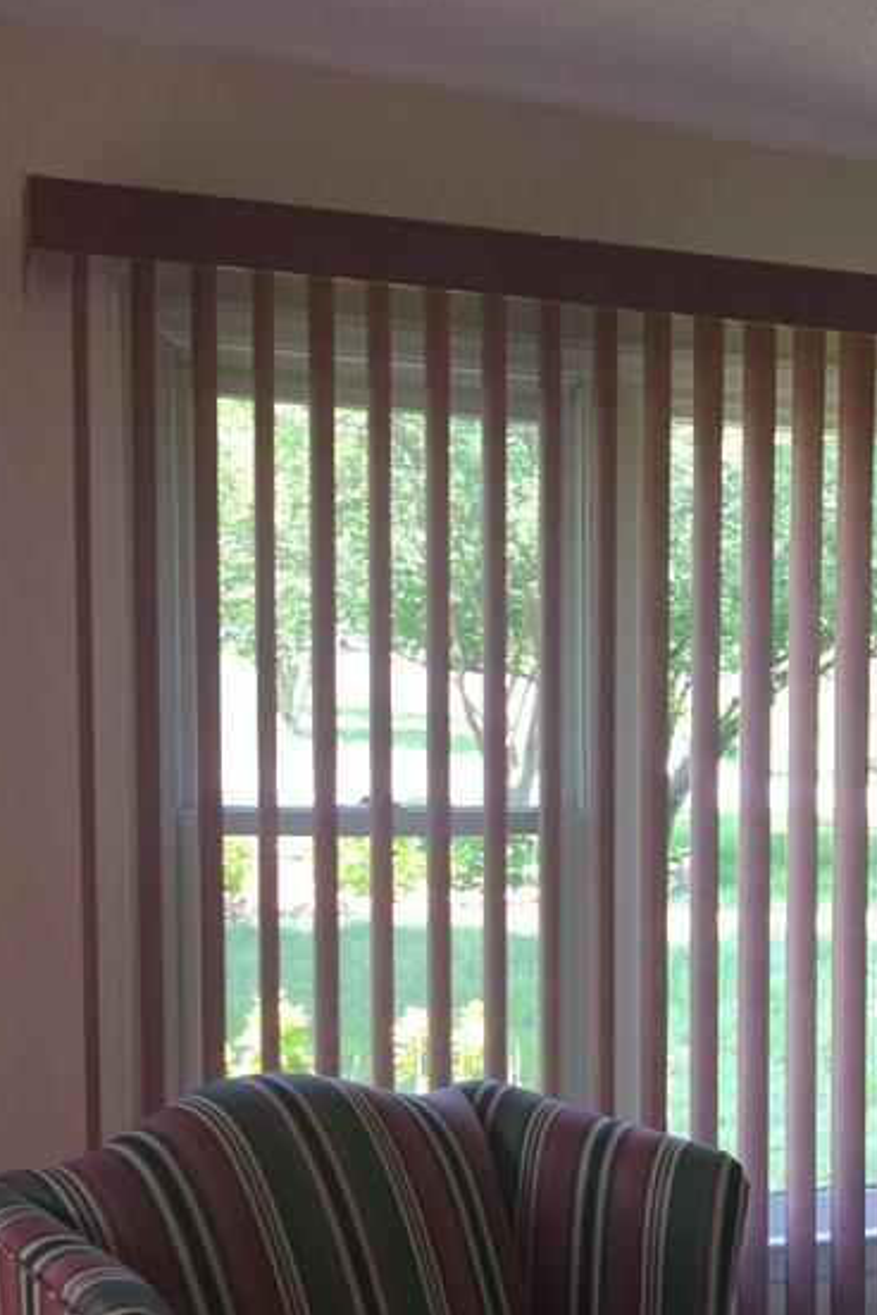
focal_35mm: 56
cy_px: 865
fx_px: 2046
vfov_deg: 35.3
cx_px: 1056
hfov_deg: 22.3
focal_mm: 4.15
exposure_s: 1/60
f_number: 2.2
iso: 40
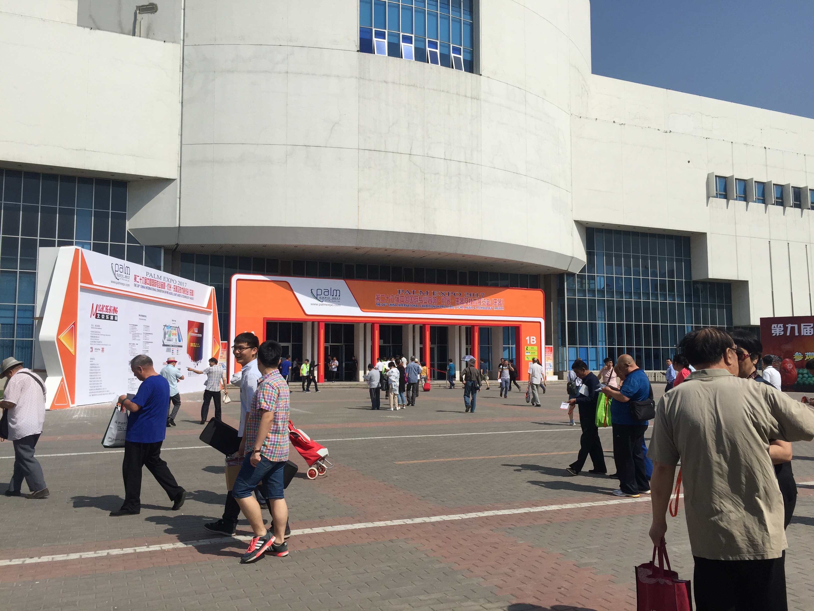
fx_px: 682
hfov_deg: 61.7
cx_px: 407
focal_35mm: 29
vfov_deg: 48.2
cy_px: 306
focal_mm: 4.15
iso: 32
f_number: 2.2
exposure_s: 1/3597
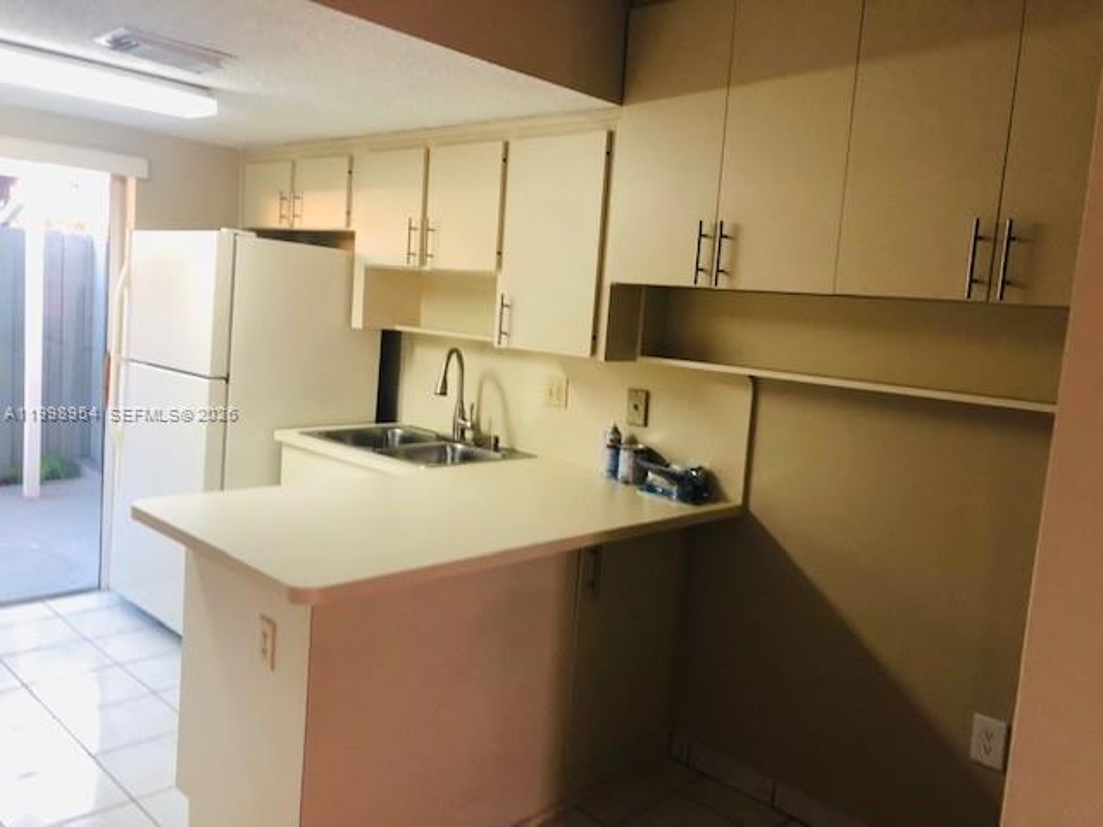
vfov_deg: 49.7
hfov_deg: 63.4
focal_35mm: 28
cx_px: 552
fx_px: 892
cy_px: 414
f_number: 1.8
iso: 40
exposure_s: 1/20
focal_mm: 4
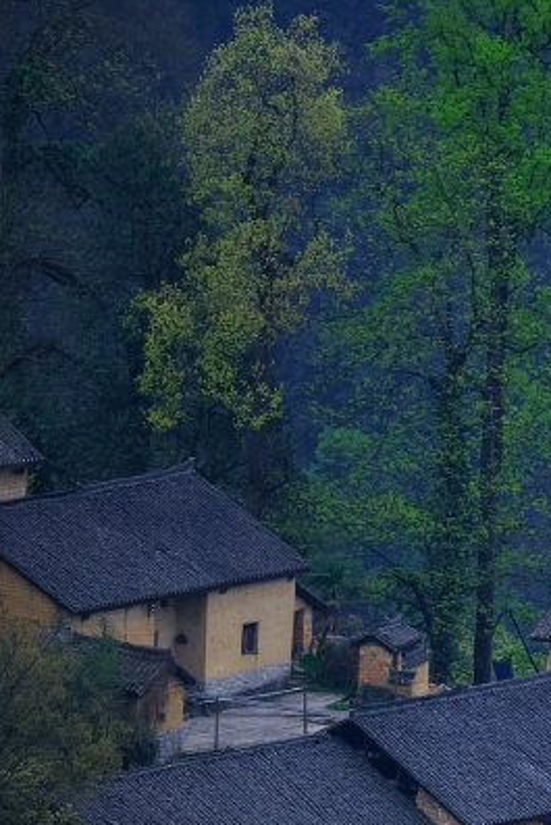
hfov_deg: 2.2
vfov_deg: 3.2
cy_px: 962
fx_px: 14565
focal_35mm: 635
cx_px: 794
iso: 80
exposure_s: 1/100
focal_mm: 140
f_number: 5.6
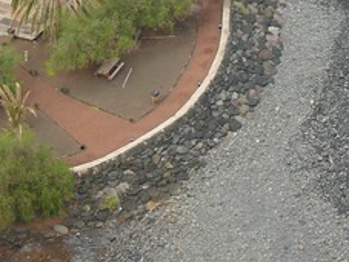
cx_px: 5
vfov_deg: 5.7
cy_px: -5
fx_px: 2600
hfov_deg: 7.6
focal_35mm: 258
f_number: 3.6
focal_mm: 16.5
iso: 100
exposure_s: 1/100
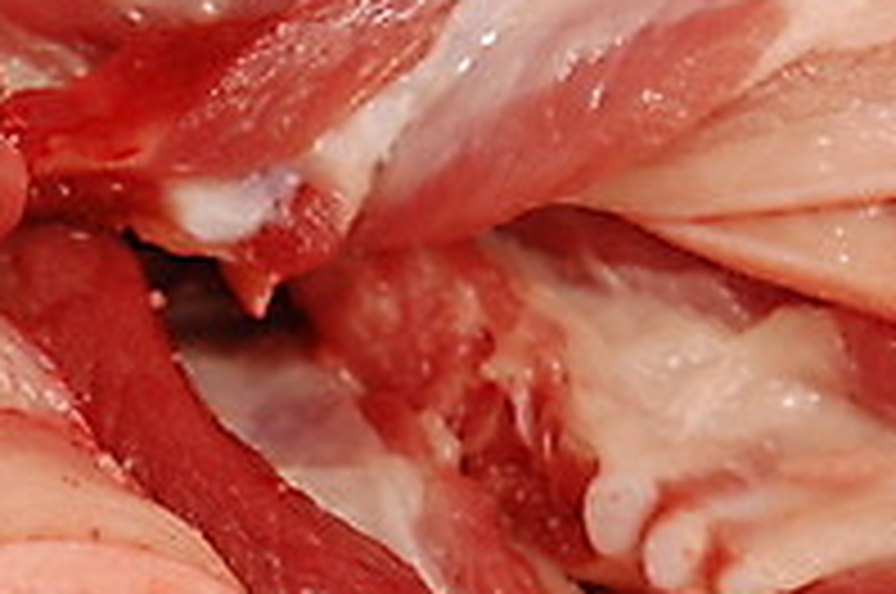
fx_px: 5641
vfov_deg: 6.0
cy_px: 513
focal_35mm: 227
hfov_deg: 9.1
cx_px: 122
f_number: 6.3
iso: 200
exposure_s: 1/60
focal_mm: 50
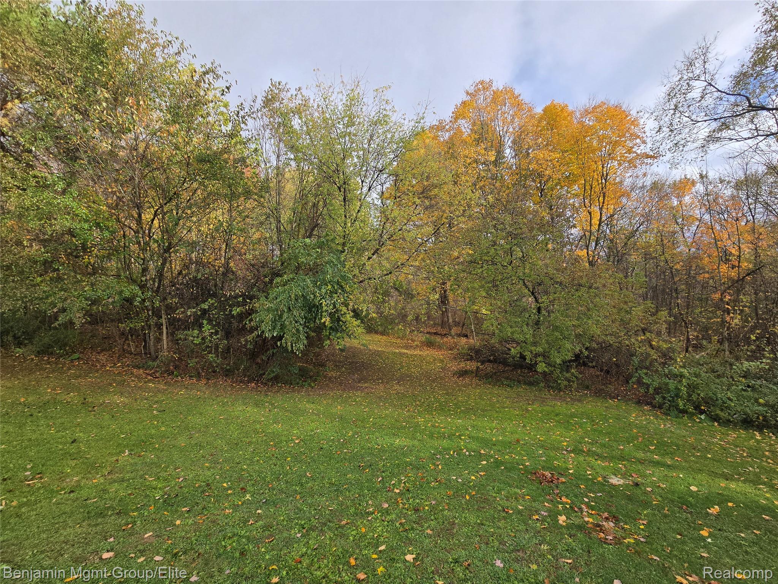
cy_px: 292
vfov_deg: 89.9
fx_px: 292
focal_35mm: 13
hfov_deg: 106.2
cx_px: 389
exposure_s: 1/1387
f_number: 2.2
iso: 50
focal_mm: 2.2
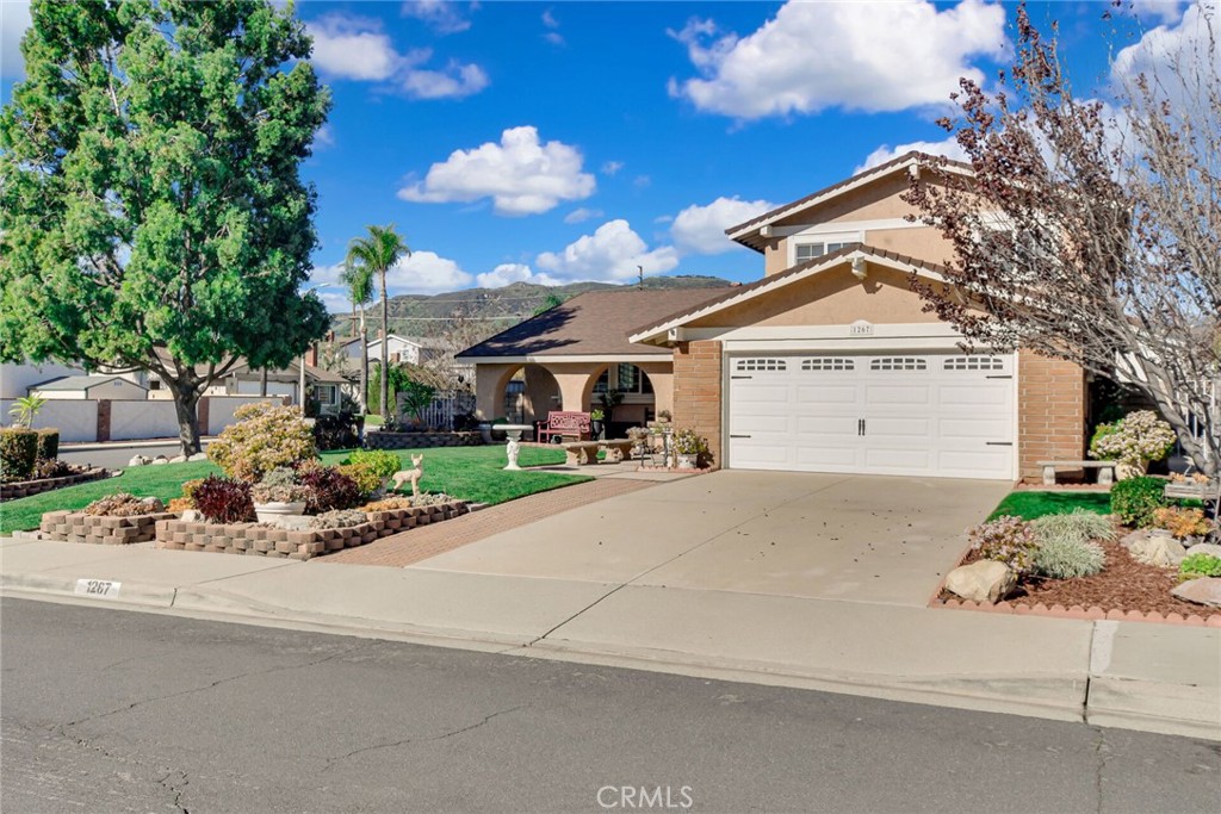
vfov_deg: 43.6
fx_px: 1018
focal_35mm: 30
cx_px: 610
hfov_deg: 61.9
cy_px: 407
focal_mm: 20
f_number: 14
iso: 400
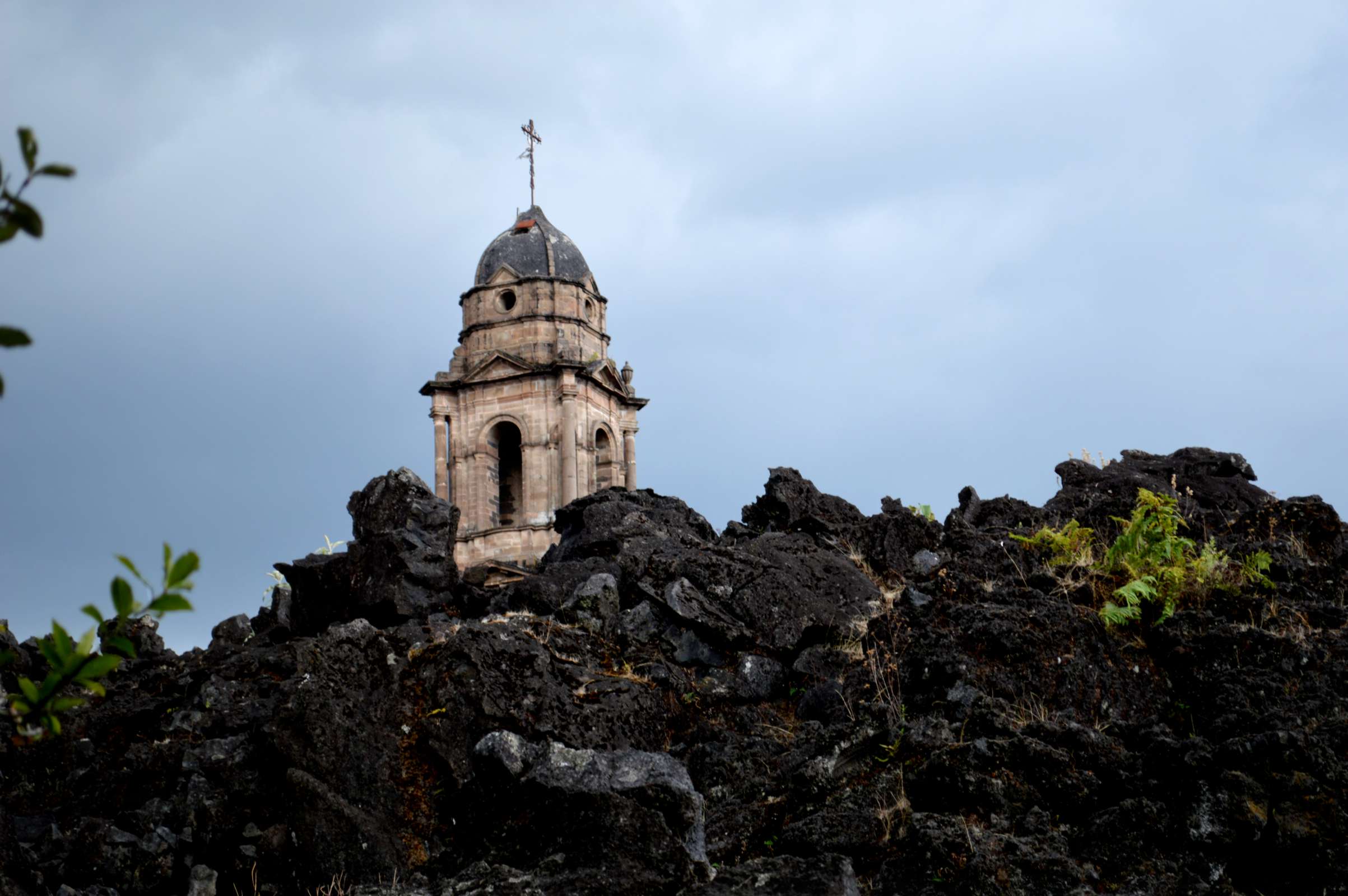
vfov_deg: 16.5
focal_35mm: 82
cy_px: 448
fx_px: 3087
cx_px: 674
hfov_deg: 24.6
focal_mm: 55
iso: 110
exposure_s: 1/125
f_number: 5.6
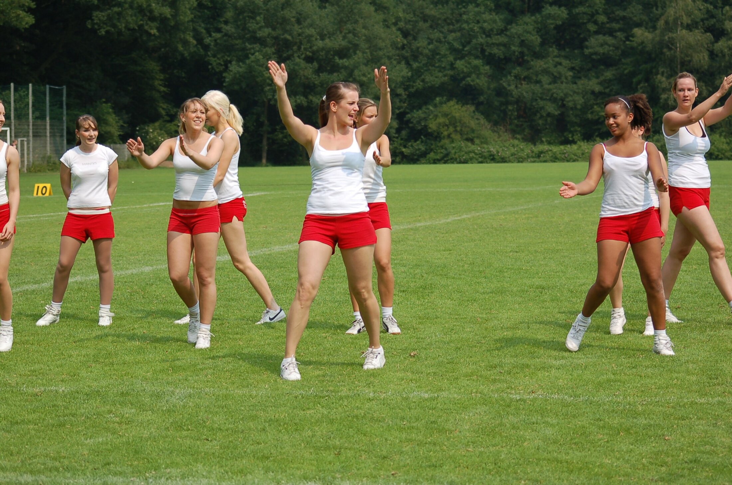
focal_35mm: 105
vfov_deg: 13.0
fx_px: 2131
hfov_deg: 19.5
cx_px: 366
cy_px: 242
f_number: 5
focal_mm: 70
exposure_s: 1/1250
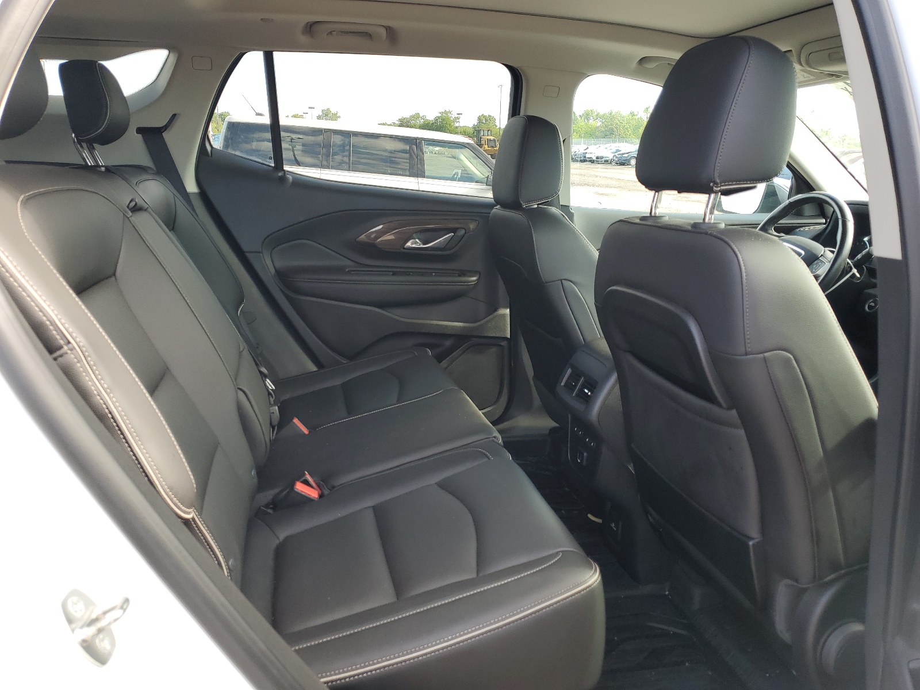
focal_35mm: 26
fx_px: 691
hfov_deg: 67.3
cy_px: 345
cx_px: 460
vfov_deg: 53.1
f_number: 1.5
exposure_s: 1/185
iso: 50
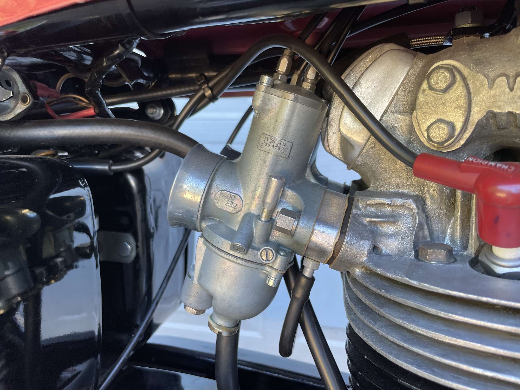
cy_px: 195
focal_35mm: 26
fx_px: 391
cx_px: 260
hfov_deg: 67.3
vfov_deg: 53.1
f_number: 1.6
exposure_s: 1/121
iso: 80
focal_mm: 4.2
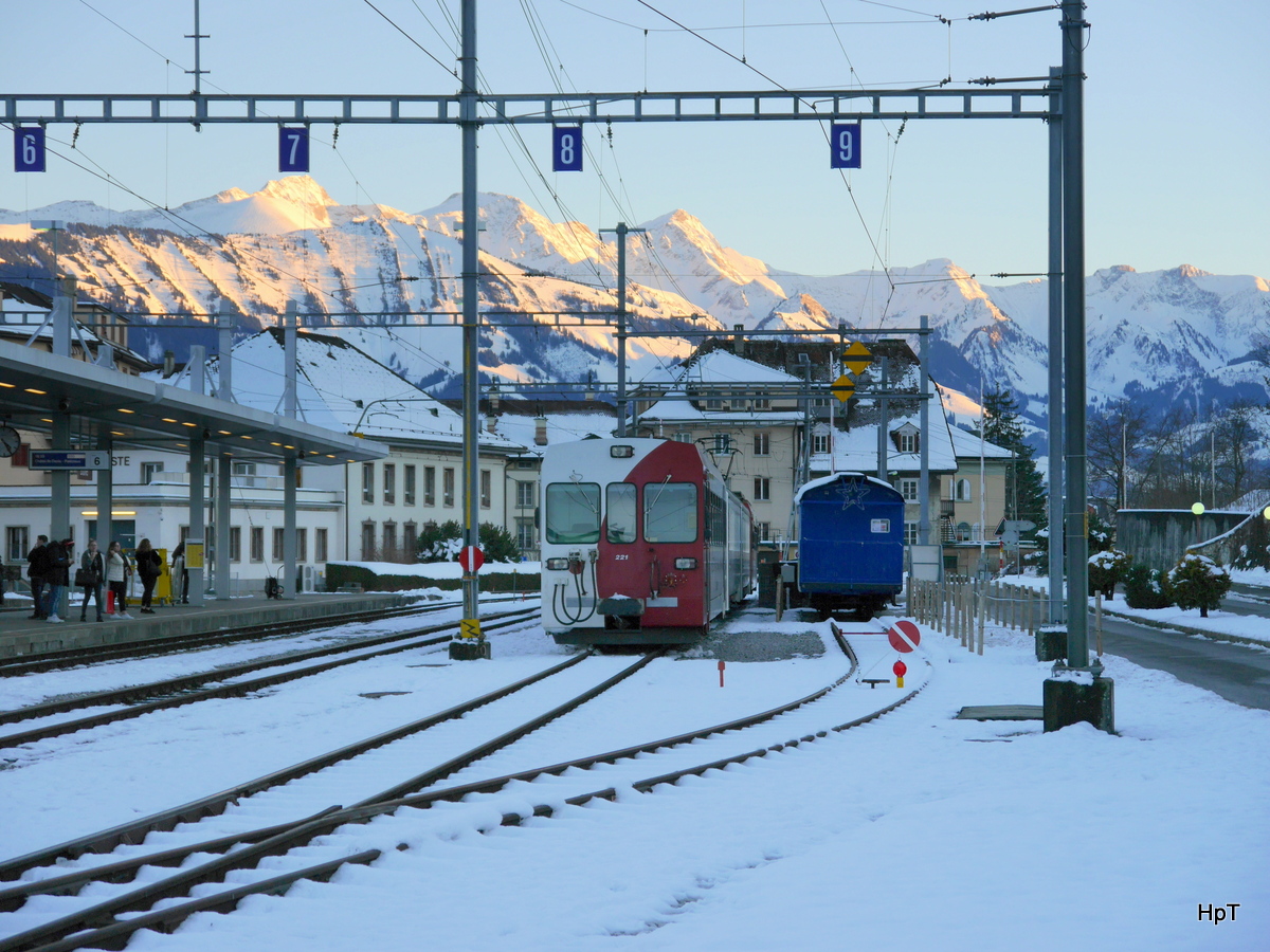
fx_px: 3082
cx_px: 635
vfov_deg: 17.6
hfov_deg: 23.3
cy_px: 476
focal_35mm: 84
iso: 160
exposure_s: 1/160
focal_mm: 42
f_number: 5.6
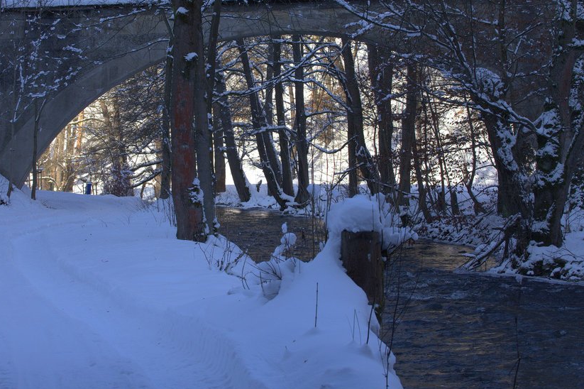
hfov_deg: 19.5
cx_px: 251
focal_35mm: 105
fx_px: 1703
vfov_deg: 13.0
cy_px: 136
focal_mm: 74
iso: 400
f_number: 10
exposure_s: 1/125
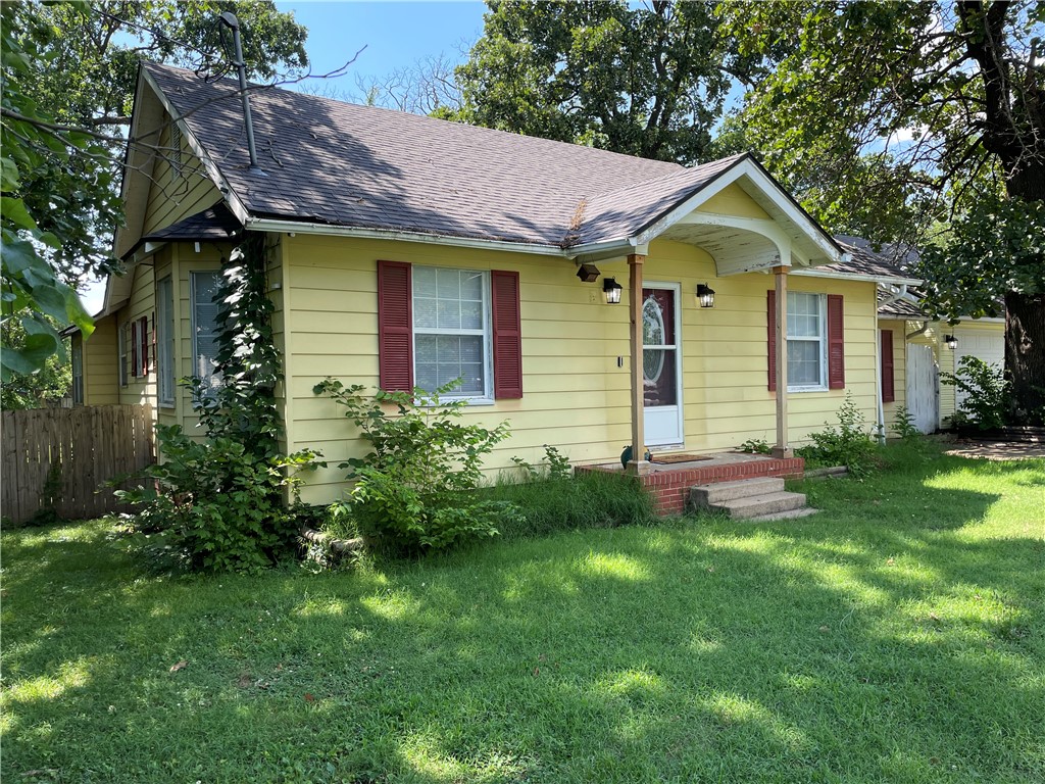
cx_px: 522
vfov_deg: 53.1
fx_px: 785
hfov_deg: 67.3
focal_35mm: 26
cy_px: 392
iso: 32
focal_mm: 4.2
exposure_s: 1/556
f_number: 1.6
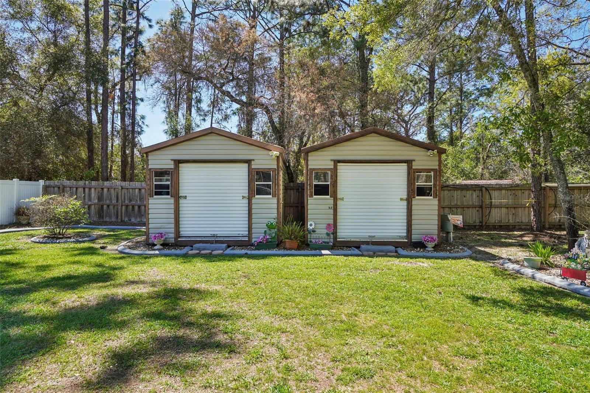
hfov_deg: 77.3
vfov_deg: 56.1
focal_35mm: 22
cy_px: 196
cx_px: 295
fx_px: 369
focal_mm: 15
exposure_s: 1/90
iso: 100
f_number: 8
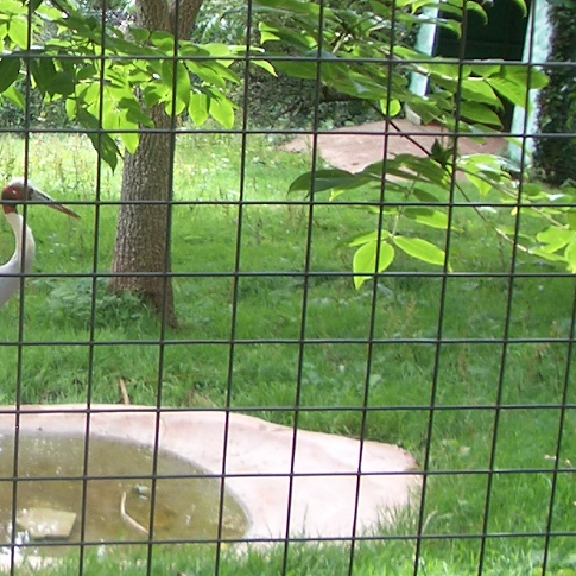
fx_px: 1920
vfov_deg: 17.0
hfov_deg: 16.3
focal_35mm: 102
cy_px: 241
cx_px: -144
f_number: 2.6
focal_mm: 5.8
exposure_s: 1/200
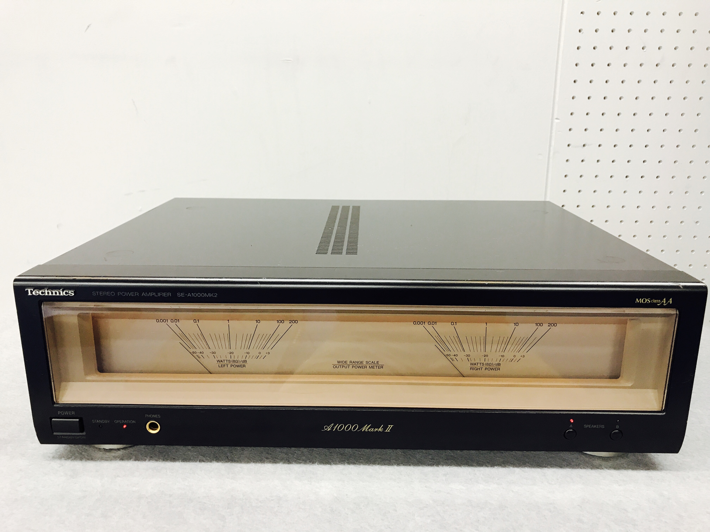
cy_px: 266
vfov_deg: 49.7
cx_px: 355
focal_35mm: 28
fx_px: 574
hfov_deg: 63.4
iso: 32
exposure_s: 1/25
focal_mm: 3.99
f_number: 1.8
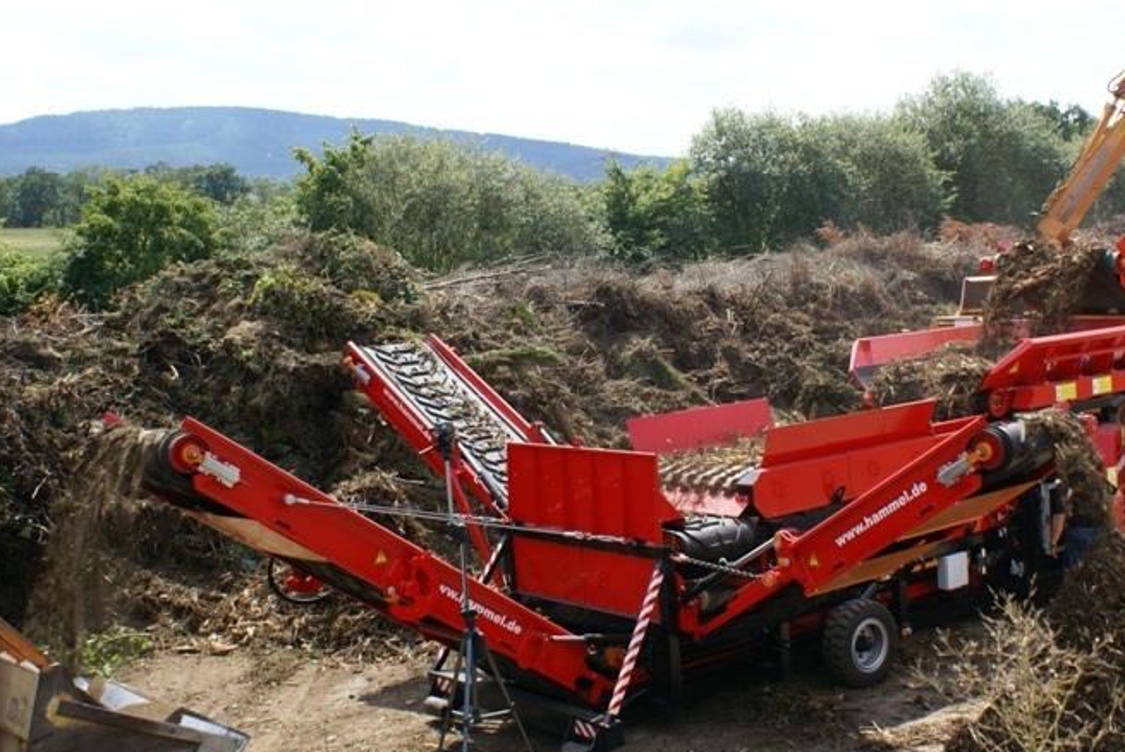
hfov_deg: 44.2
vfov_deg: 30.5
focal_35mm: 44
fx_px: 1376
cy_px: 331
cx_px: 680
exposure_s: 1/125
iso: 100
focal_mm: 24
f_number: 10
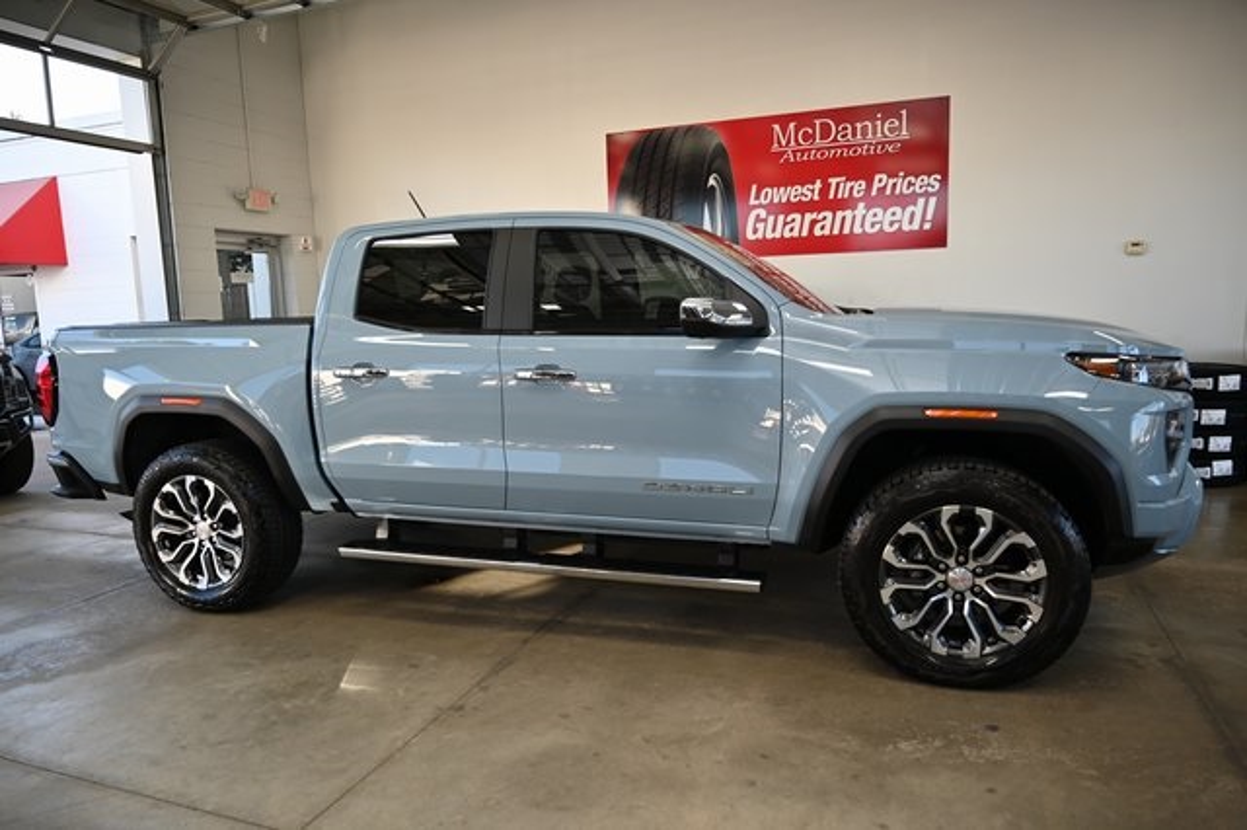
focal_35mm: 24
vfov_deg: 53.1
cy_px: 415
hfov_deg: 73.8
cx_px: 624
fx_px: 831
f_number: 4
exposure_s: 1/250
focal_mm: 24
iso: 280
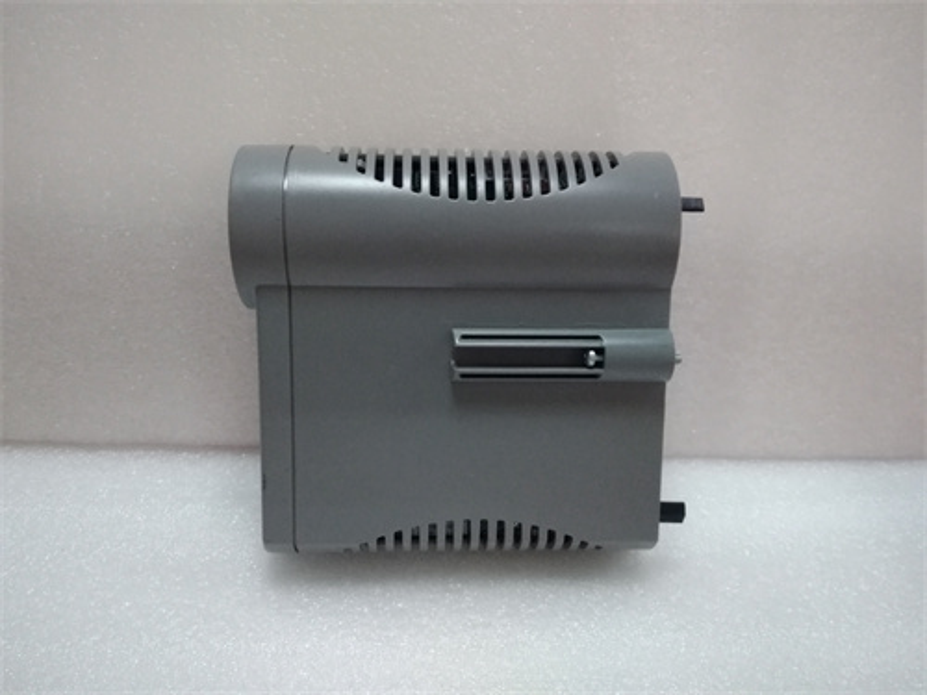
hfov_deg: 65.3
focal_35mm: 27
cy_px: 348
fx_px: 723
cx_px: 464
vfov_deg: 51.4
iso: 880
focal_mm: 3.79
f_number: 2
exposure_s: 1/33
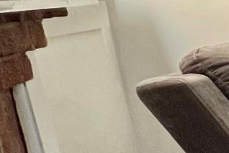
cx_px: 713
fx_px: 553
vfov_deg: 15.7
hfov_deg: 11.0
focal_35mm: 87
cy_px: 79
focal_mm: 1.57
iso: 160
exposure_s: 1/99
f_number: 1.8
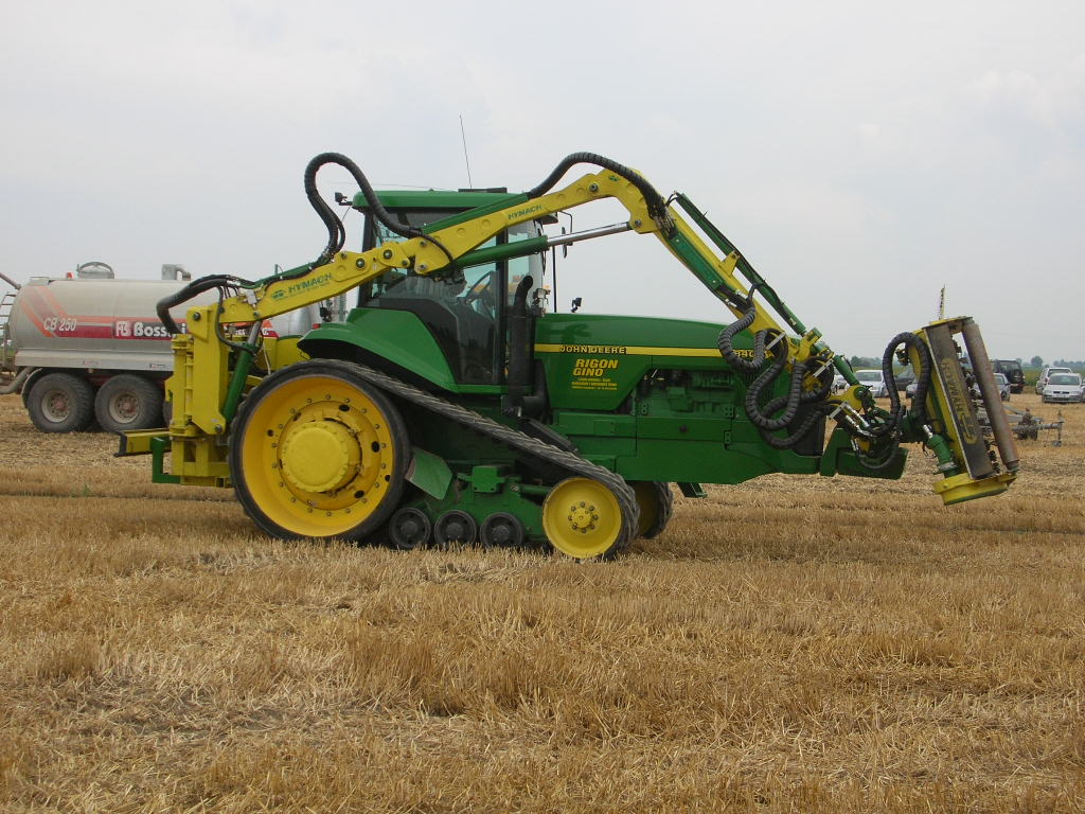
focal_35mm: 62
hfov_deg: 31.2
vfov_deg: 23.7
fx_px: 1943
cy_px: 407
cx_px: 542
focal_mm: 10.2
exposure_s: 1/475
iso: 50
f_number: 3.6
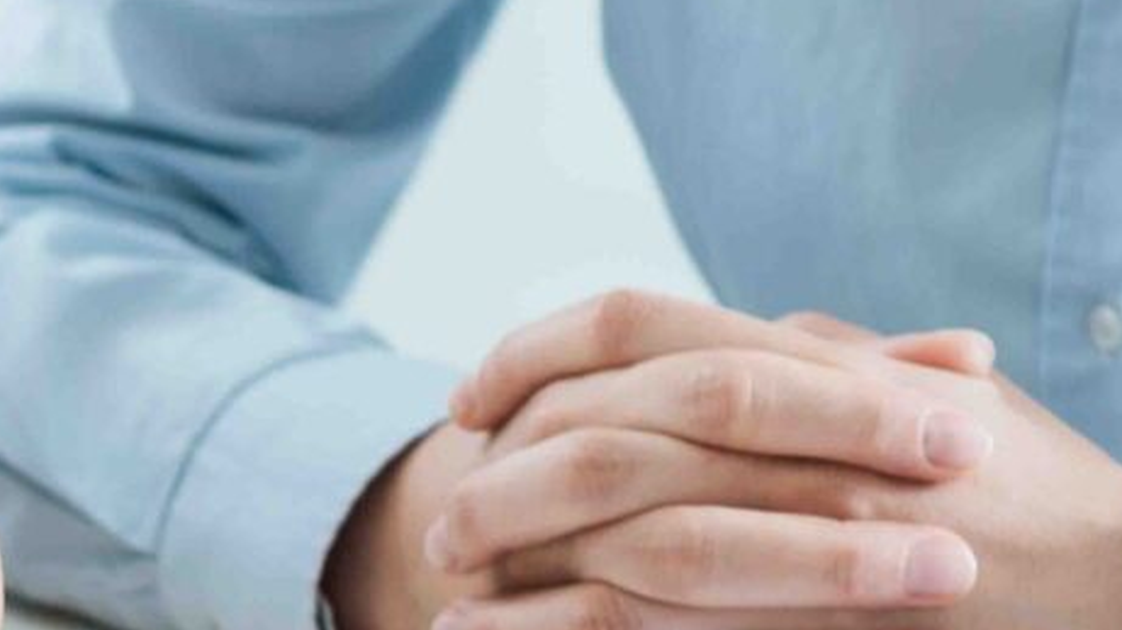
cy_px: 1166
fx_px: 11778
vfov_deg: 3.0
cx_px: -604
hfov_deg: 5.4
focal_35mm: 396
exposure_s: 1/100
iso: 100
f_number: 3.5
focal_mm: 85
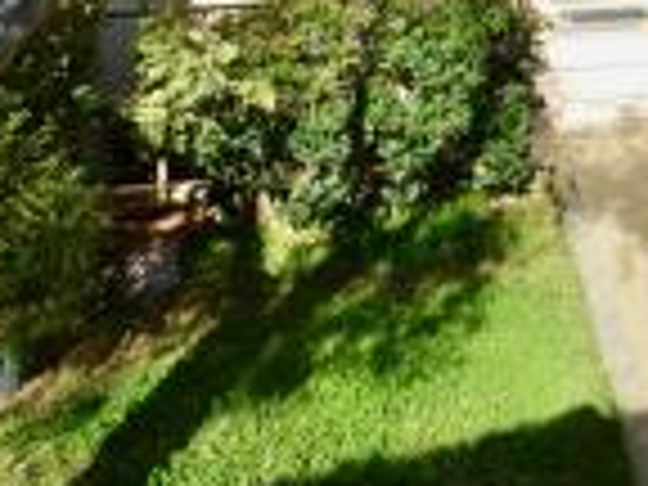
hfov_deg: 39.0
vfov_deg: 26.8
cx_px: 587
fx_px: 842
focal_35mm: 45
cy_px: -158
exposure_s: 1/250
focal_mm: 10
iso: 100
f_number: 8
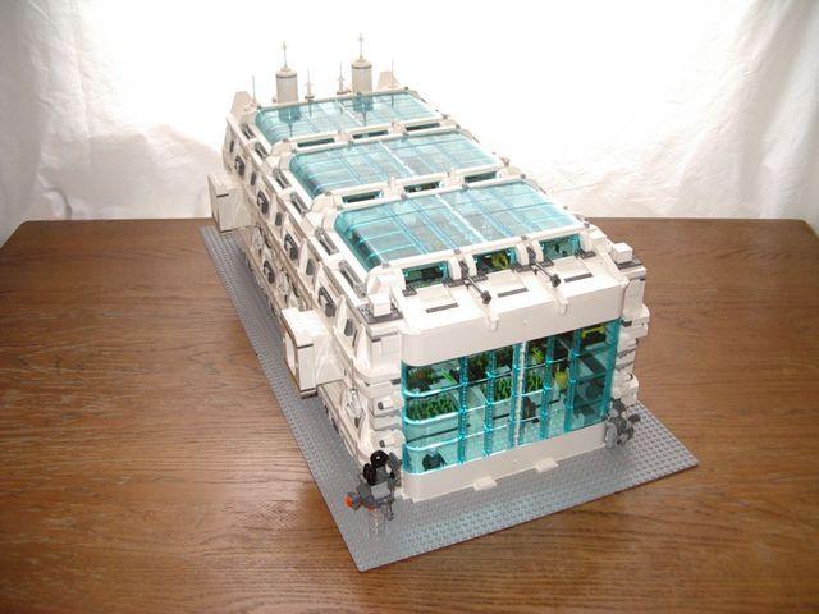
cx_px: 410
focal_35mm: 38
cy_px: 307
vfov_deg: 37.7
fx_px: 899
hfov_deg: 49.0
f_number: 2.6
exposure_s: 1/60
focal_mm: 5.8
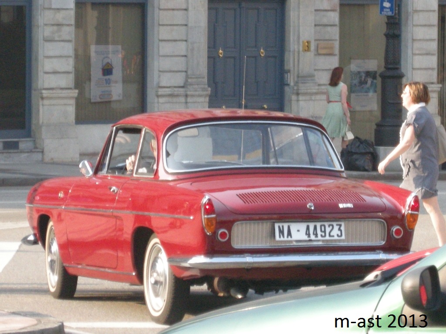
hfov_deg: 16.0
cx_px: 223
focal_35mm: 123
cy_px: 167
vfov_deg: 12.0
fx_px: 1585
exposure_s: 1/250
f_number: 5.3
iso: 250
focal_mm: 26.3
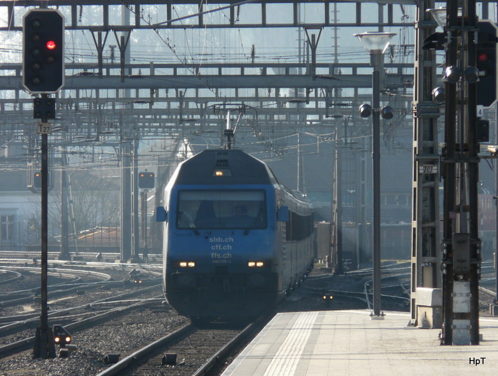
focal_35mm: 455
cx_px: 249
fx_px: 6558
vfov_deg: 3.3
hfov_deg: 4.3
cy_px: 188
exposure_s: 1/200
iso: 100
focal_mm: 74.8
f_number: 5.6
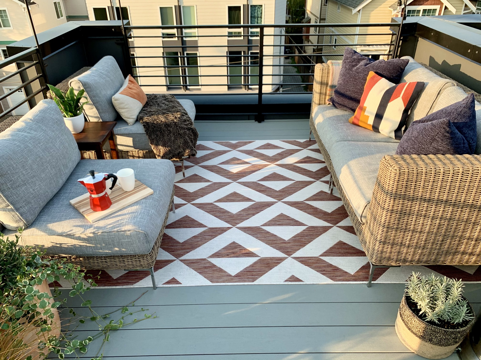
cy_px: 180
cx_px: 240
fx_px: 361
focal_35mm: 26
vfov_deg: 53.1
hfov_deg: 67.3
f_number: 1.8
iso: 25
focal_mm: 4.25
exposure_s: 1/362
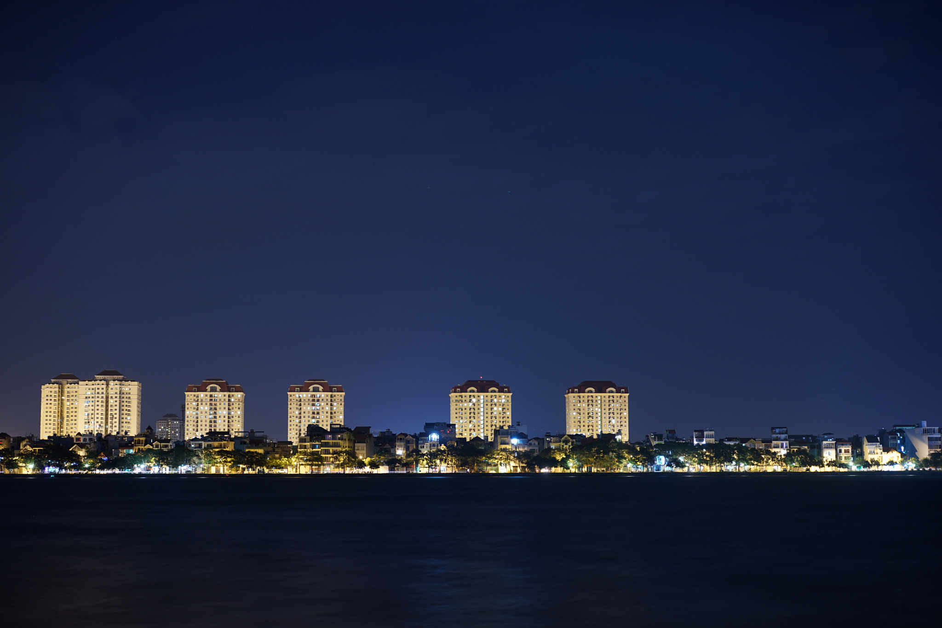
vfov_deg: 24.6
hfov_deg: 36.2
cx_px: 471
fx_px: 1439
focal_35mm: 55
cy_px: 314
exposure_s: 8
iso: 100
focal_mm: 55
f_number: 3.2
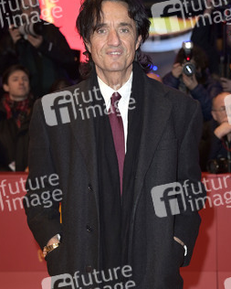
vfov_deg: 23.0
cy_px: 150
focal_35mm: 83
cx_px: 115
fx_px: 709
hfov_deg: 18.5
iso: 800
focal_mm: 70
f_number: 5.6
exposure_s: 1/200
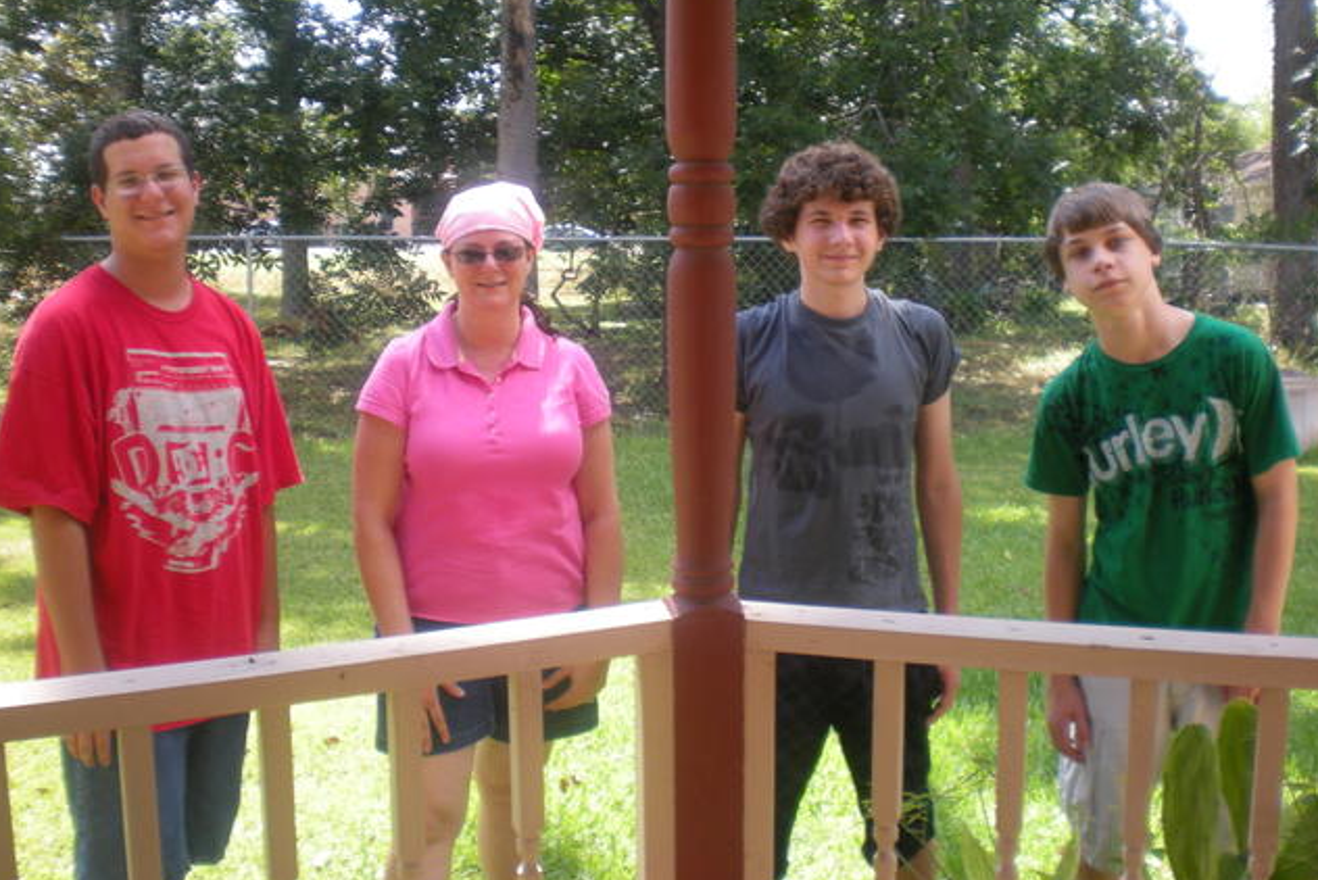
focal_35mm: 40
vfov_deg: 33.4
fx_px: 1465
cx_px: 661
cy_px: 405
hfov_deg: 48.4
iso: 64
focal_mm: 6.3
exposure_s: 1/118
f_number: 3.1
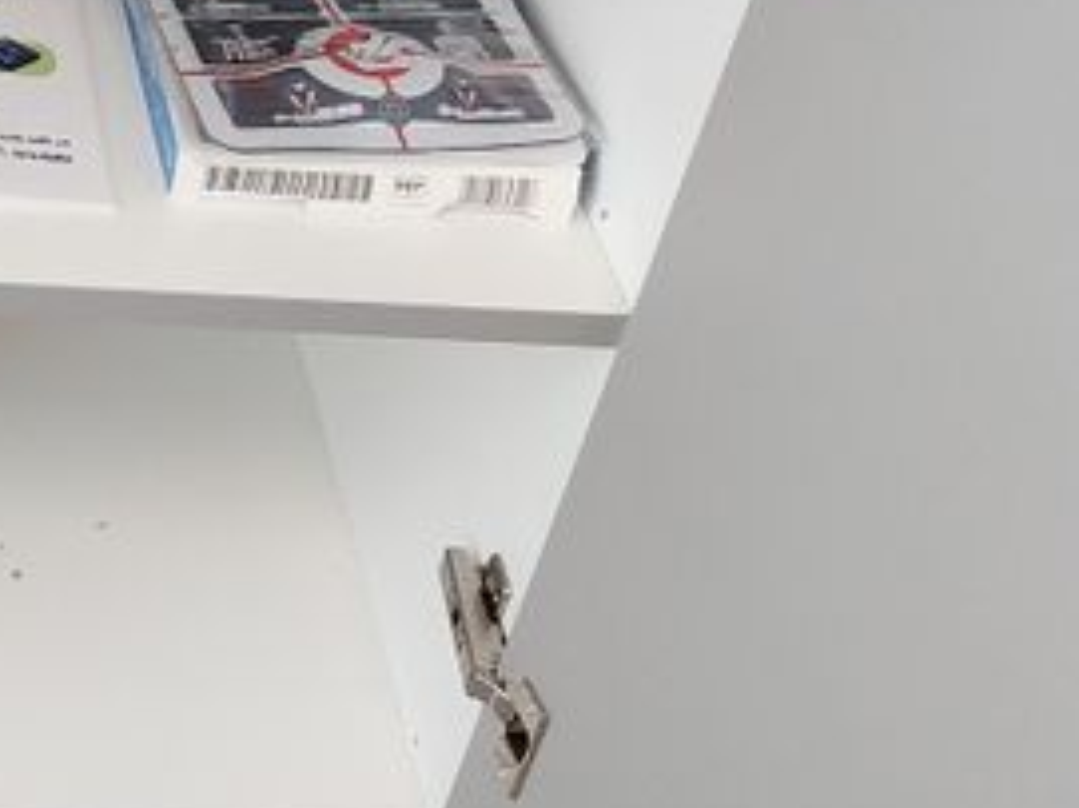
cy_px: 60
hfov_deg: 23.3
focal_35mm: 73
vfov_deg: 19.7
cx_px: -362
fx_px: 2274
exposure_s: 1/50
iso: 200
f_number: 1.8
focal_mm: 4
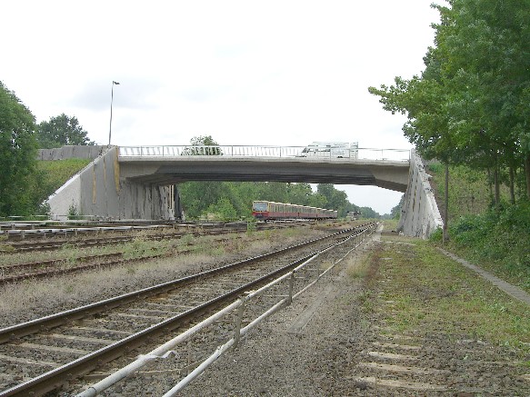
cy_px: 198
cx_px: 265
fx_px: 582
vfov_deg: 37.7
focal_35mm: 38
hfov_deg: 49.0
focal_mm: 7.9
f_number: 4
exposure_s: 1/320
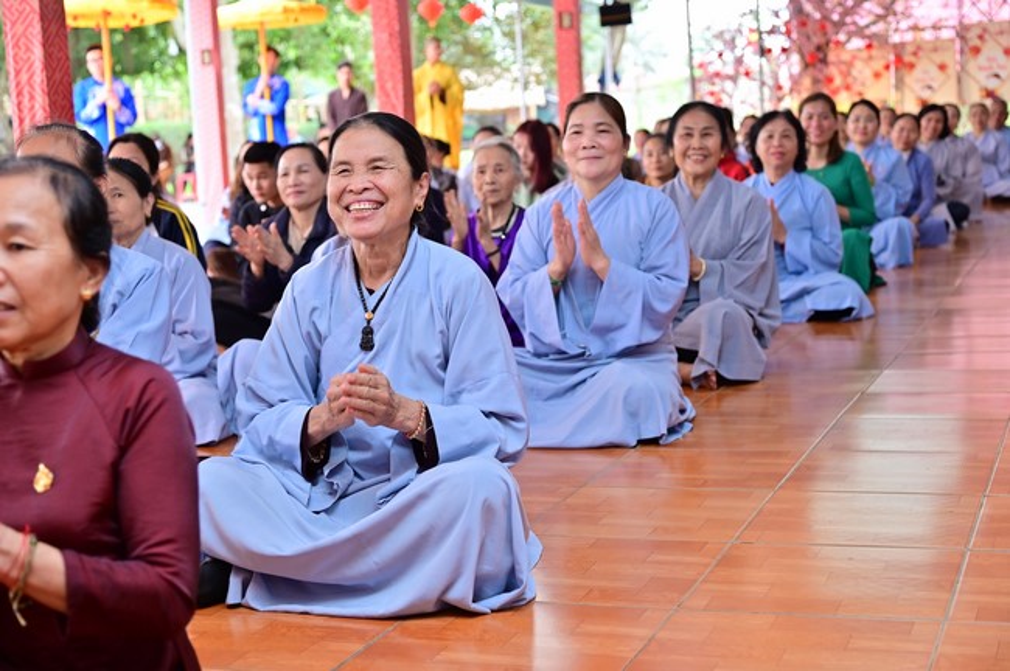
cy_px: 336
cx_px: 505
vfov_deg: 24.6
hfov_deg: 36.3
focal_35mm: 55
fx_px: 1541
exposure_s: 1/125
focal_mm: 55
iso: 1000
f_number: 4.5
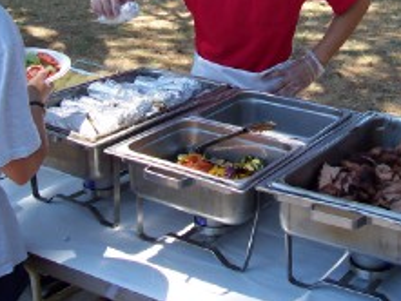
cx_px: 289
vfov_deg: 21.5
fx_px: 777
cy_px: 33
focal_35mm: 67
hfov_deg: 28.6
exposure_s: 1/350
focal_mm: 5.6
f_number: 2.8
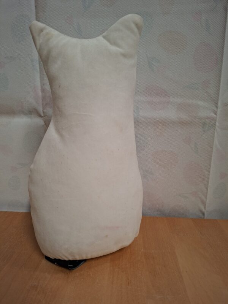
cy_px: 152
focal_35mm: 23
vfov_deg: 73.9
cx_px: 114
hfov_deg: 58.9
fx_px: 202
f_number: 1.8
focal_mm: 5.54
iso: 160
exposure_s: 1/60
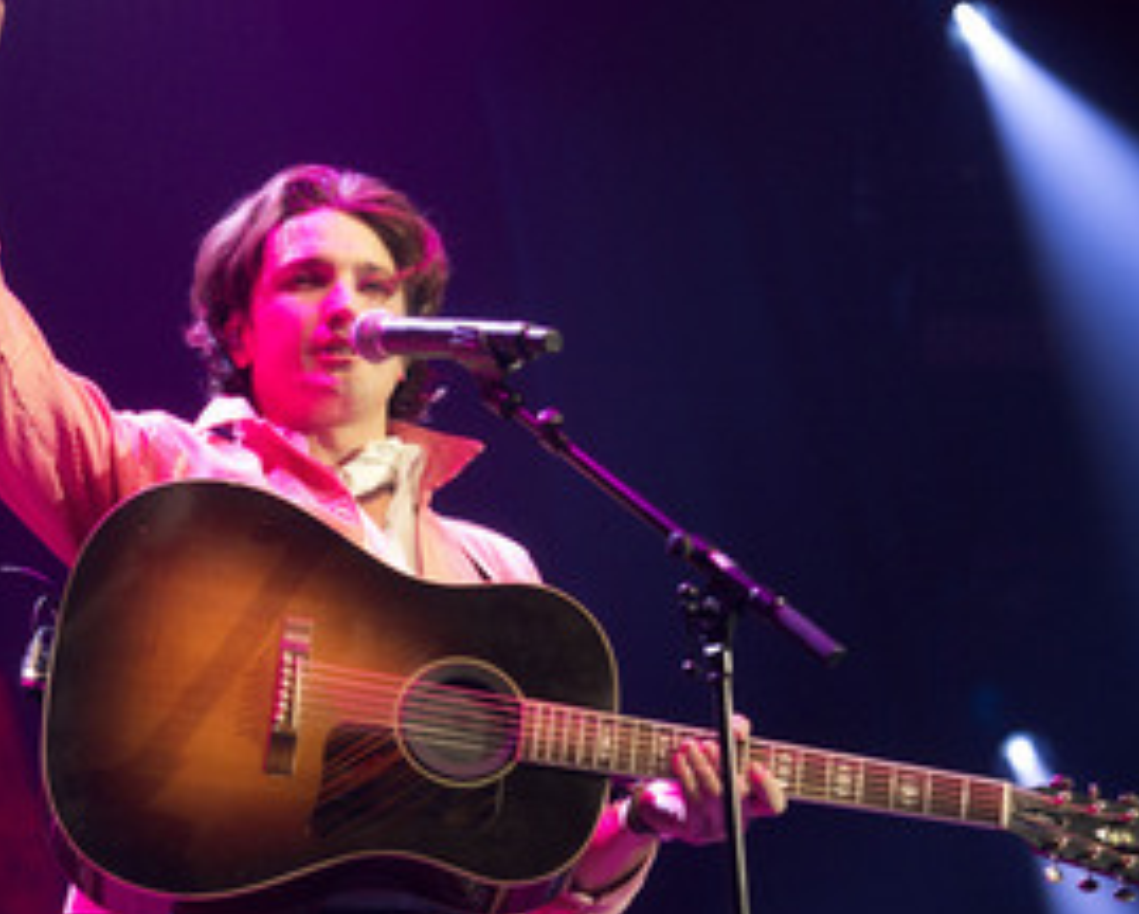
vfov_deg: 11.5
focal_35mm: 135
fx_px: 4557
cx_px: 400
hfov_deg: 14.2
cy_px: 457
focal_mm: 86
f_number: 3.5
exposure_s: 1/200
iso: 1600
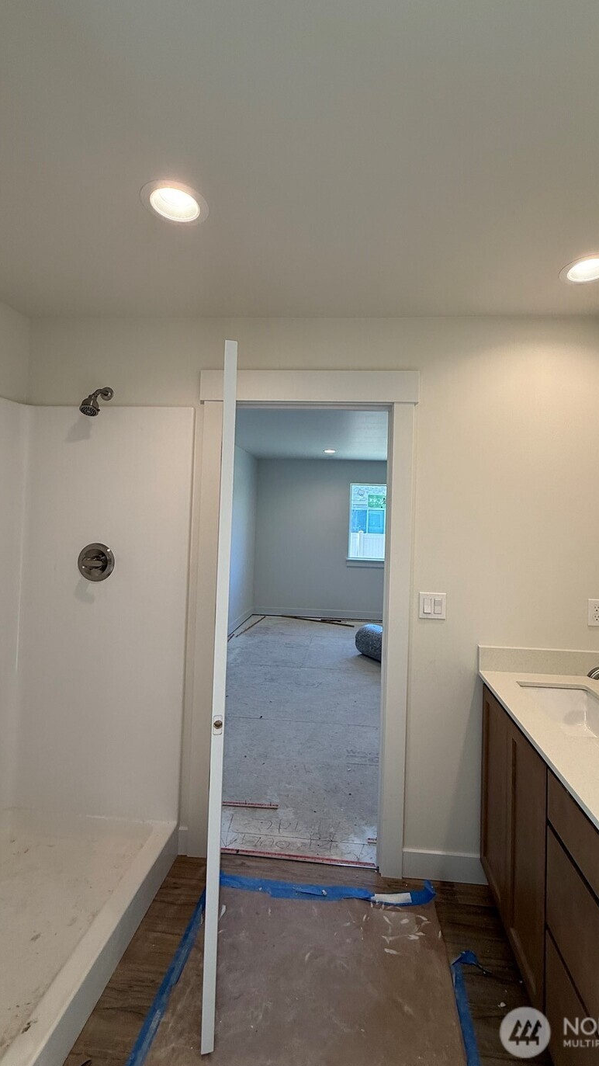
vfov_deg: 99.3
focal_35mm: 16
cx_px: 318
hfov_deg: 67.0
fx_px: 452
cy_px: 509
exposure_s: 1/120
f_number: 2.2
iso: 80
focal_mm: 2.22
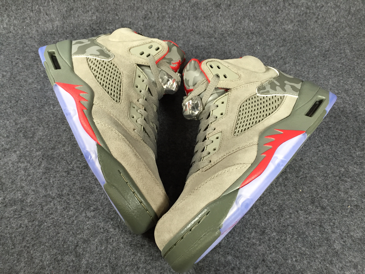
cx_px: 182
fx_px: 306
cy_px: 137
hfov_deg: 61.7
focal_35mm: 29
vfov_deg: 48.2
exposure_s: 1/33
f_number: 2.2
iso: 100
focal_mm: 4.15
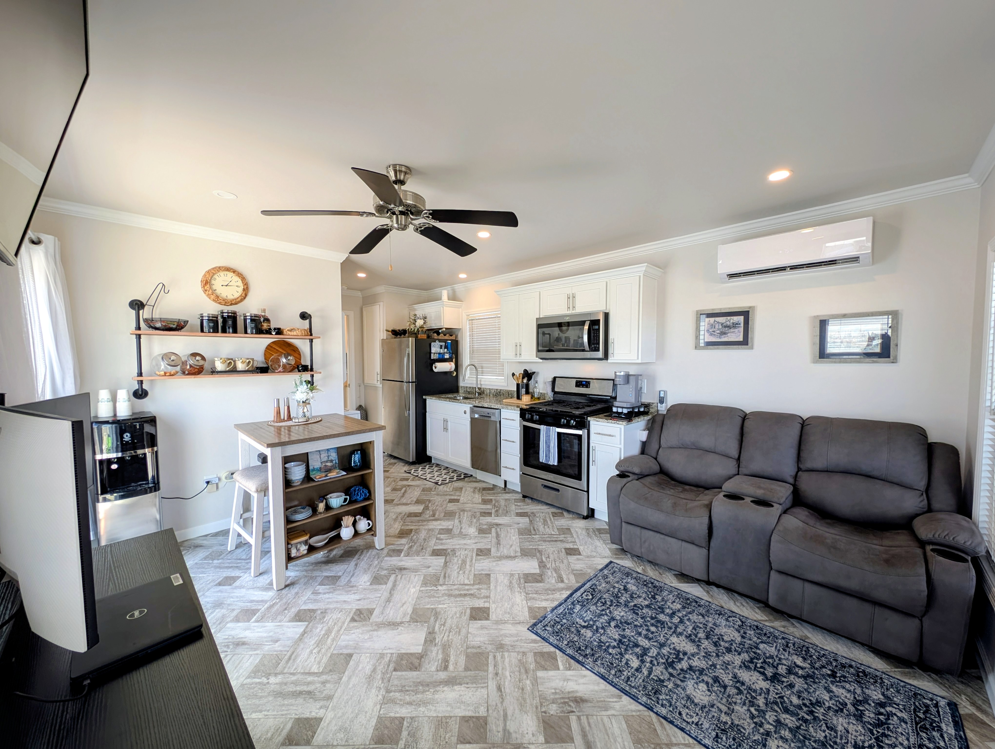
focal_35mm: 12
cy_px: 374
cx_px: 498
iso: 37
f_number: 1.95
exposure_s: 1/56.2
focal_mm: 2.23
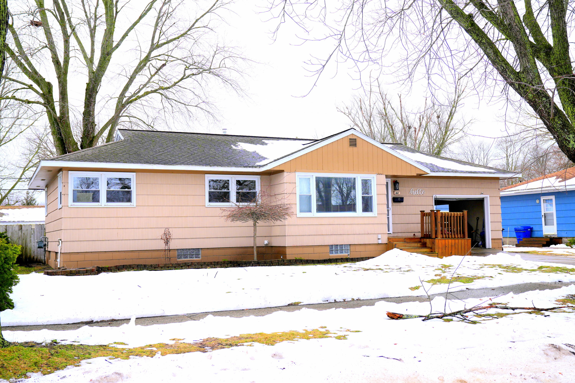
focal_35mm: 38
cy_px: 192
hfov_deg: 50.7
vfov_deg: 35.1
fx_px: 607
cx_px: 288
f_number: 5.6
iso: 100
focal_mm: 38
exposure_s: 1/250
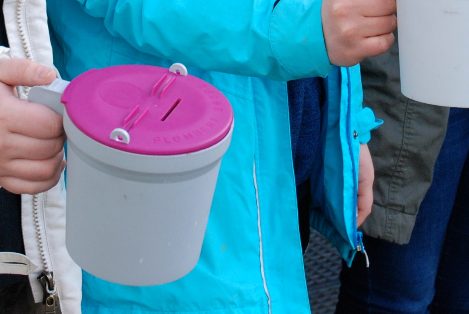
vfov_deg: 8.8
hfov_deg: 13.4
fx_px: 1991
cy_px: -159
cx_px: 213
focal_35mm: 153
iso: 400
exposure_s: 1/160
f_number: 6.3
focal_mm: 31
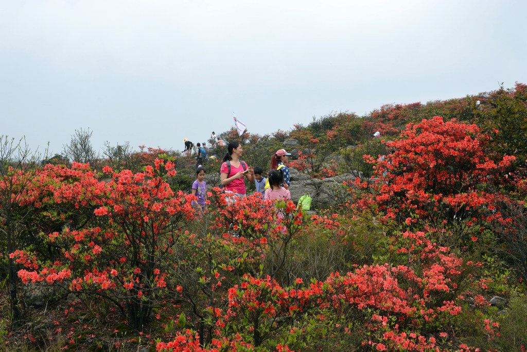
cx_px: 264
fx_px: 747
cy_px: 176
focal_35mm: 51
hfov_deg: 38.9
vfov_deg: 26.5
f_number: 11
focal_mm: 34
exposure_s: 1/60
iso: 100
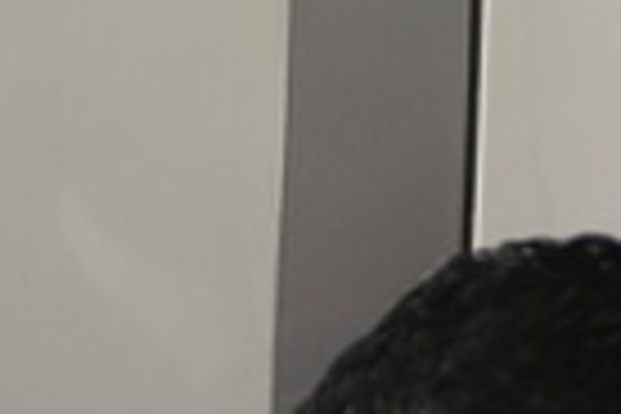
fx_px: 19267
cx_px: 1822
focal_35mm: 1117
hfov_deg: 1.8
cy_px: -29
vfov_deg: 1.2
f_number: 2.8
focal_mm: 151
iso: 400
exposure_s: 1/400
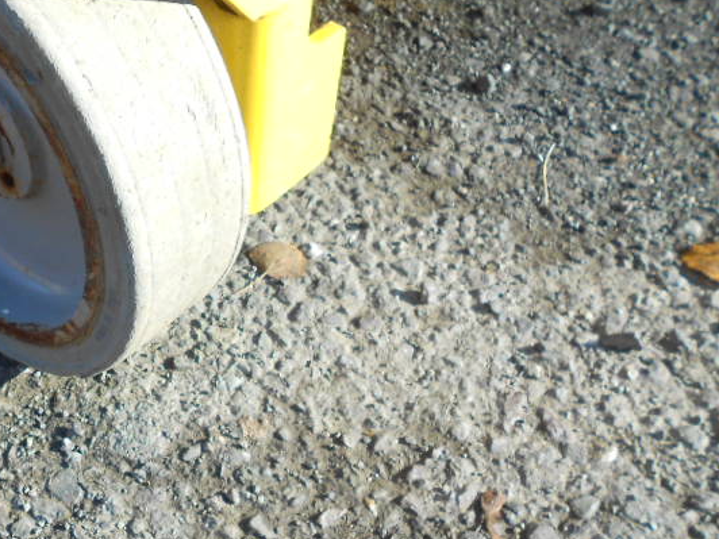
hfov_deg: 36.2
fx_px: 1039
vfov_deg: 29.1
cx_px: 93
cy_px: 307
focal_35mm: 50
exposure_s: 1/200
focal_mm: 4.6
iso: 80
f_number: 3.2
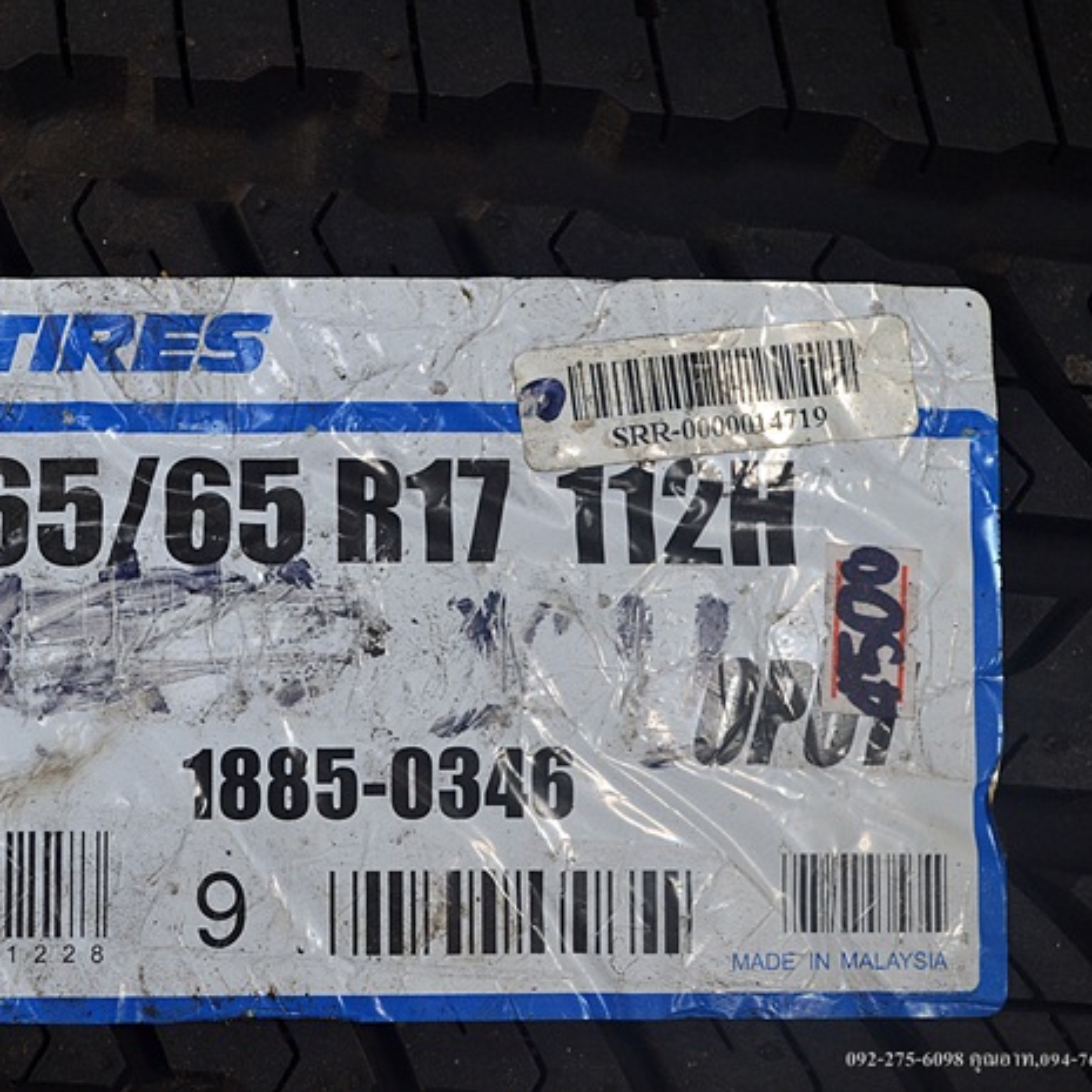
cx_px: 416
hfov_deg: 23.6
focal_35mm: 73
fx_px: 2605
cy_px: 546
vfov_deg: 23.7
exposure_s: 1/80
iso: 800
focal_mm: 38
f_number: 5
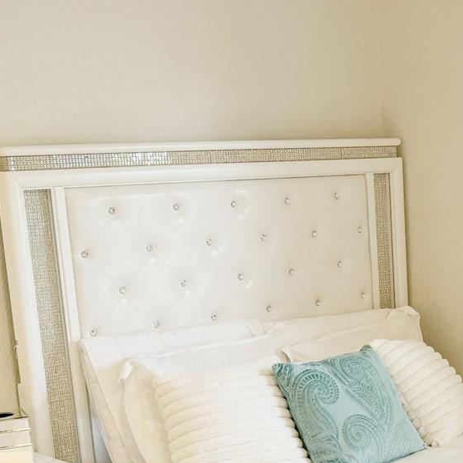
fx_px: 1180
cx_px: 484
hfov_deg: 21.3
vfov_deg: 21.6
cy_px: 432
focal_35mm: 78
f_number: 1.78
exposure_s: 1/120
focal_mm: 6.86
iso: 125
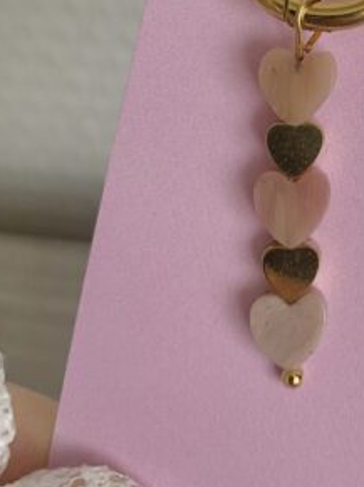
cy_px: -5
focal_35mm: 69
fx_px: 969
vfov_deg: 26.6
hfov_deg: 20.5
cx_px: 377
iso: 125
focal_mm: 4.25
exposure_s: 1/61
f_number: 1.8
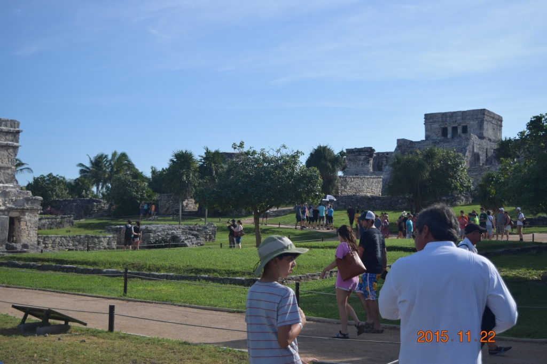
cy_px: 182
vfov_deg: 25.7
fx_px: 797
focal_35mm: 52
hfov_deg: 37.9
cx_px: 274
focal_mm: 35
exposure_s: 1/2000
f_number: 4.5
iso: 200
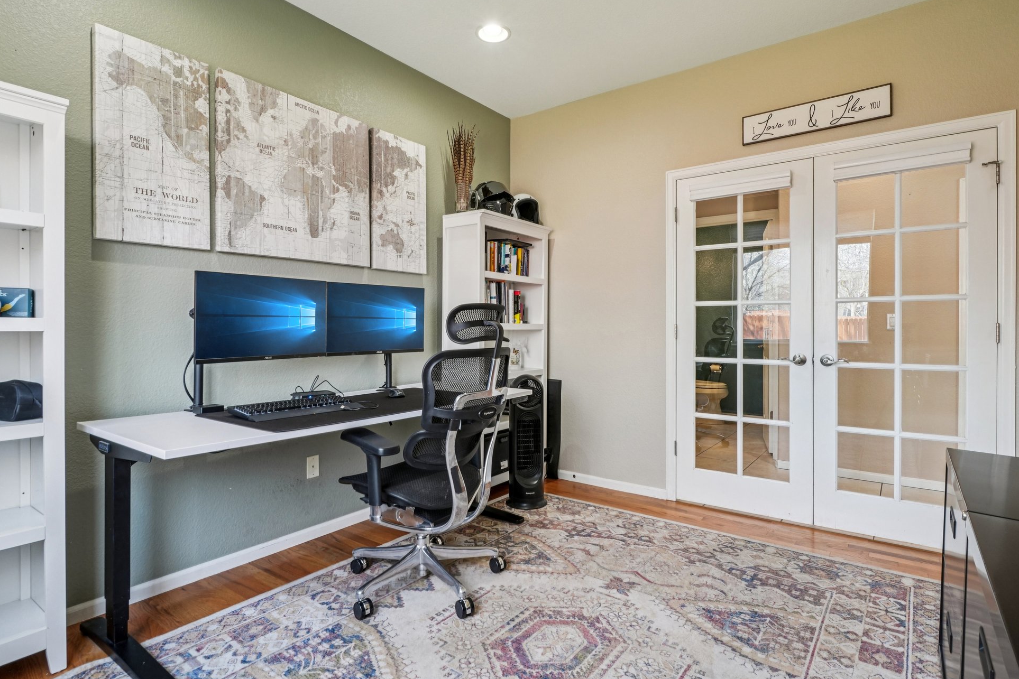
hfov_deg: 91.5
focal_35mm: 18
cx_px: 521
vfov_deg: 68.7
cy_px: 320
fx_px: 496
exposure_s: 1/20
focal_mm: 11
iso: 500
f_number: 8
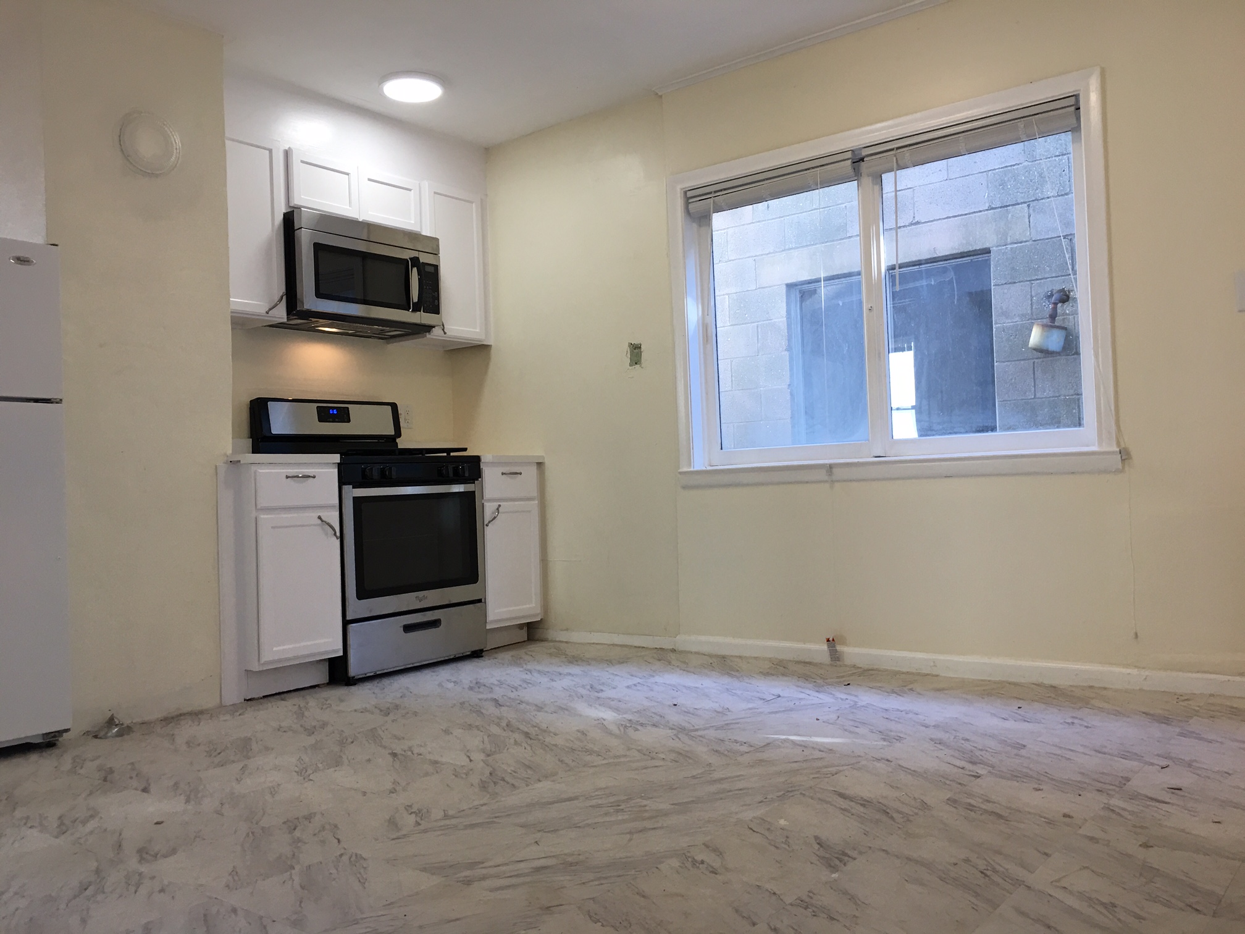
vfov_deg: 48.2
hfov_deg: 61.7
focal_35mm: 29
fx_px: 1043
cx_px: 622
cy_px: 467
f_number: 2.2
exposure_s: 1/30
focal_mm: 4.15
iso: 25
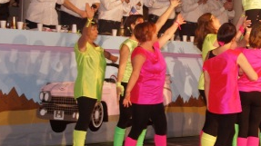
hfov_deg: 18.2
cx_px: 252
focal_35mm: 115
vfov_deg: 10.5
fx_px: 796
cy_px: 40
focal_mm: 35
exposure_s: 1/125
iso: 800
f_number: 4.5
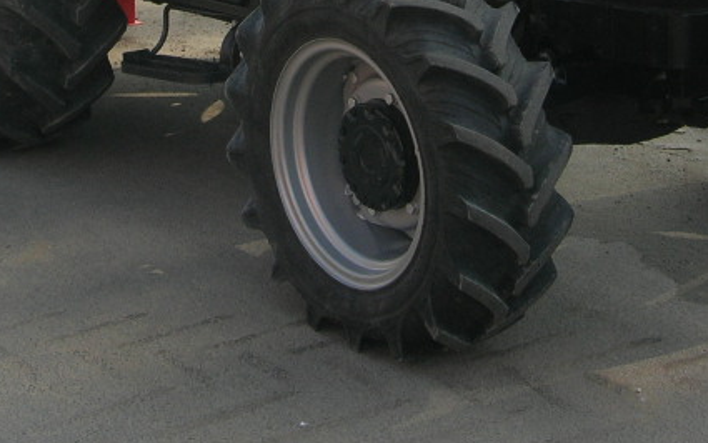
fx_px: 1872
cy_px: -195
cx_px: 315
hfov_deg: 21.4
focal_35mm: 97
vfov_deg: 12.9
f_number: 4.8
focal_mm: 7.8
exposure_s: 1/204
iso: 64
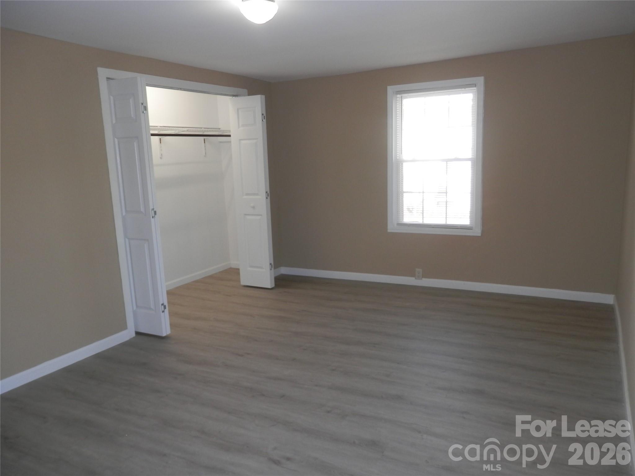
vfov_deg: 54.9
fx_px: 459
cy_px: 238
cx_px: 318
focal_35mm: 25
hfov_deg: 69.4
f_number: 3
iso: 100
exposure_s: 1/30
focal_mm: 4.5
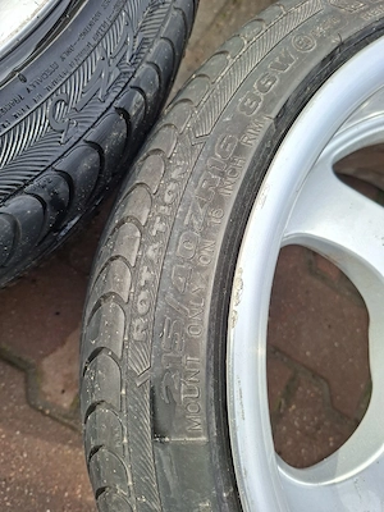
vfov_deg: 73.9
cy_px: 256
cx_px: 192
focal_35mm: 23
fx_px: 340
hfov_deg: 58.9
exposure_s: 1/400
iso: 50
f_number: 1.8
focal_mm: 5.54
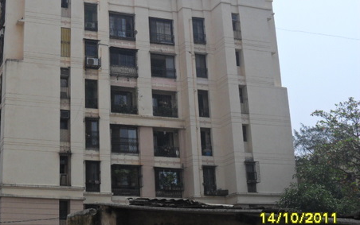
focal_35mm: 66
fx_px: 648
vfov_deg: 19.6
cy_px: 64
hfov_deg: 30.7
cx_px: 106
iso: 100
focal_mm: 7.8
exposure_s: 1/1000
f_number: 4.5
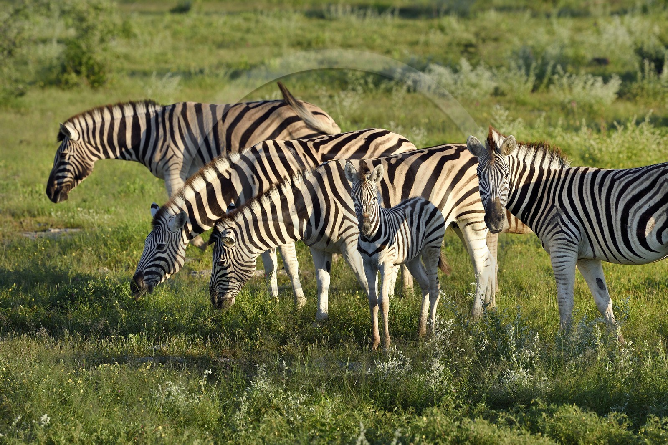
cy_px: 222
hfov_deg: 7.4
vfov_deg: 4.9
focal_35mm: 280
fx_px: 5194
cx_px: 334
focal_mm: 280
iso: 400
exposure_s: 1/800
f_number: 6.3
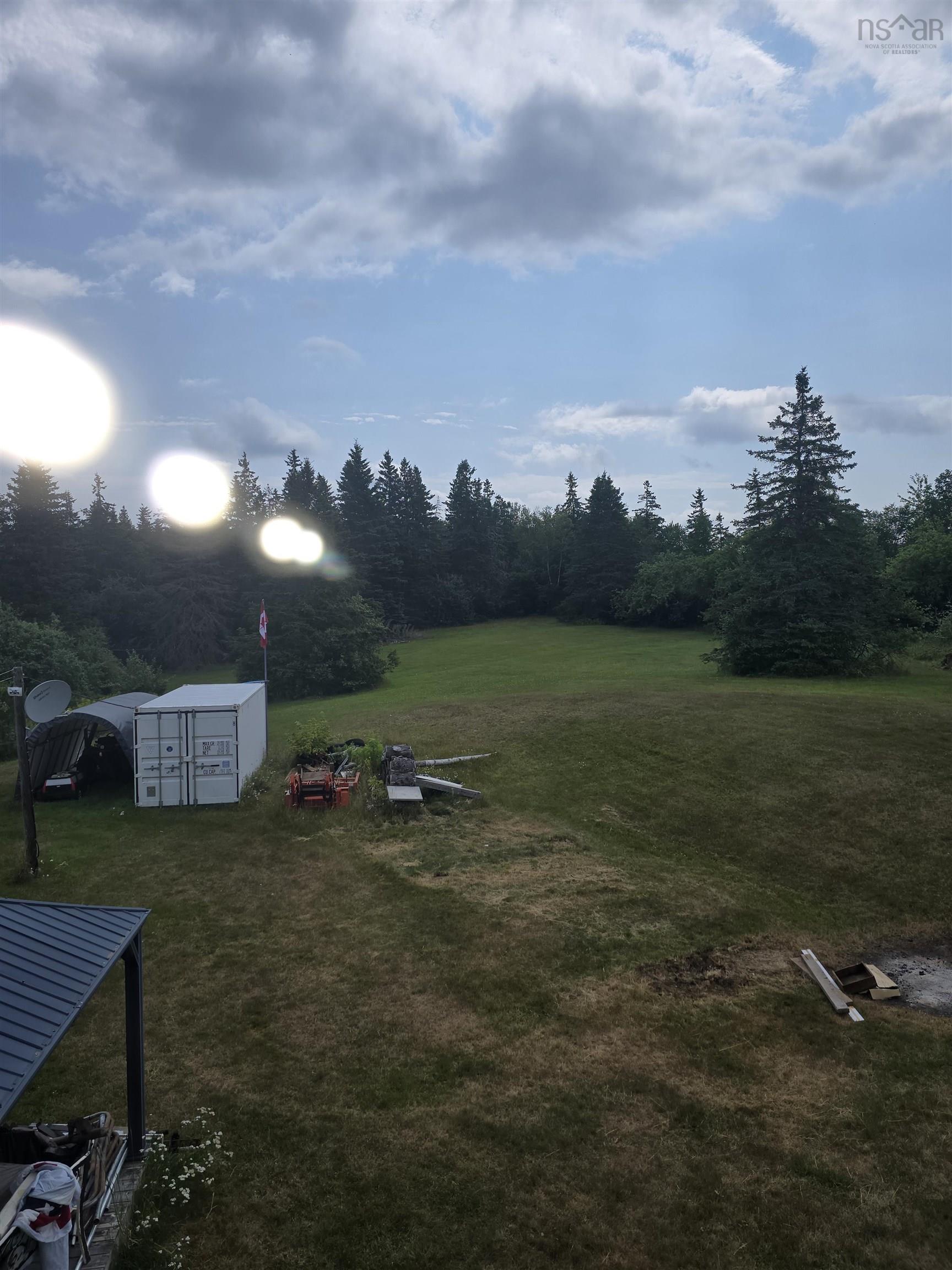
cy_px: 635
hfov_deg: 58.9
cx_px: 476
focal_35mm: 23
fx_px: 843
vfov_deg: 73.9
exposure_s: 1/952
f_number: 1.7
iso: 12
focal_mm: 6.3
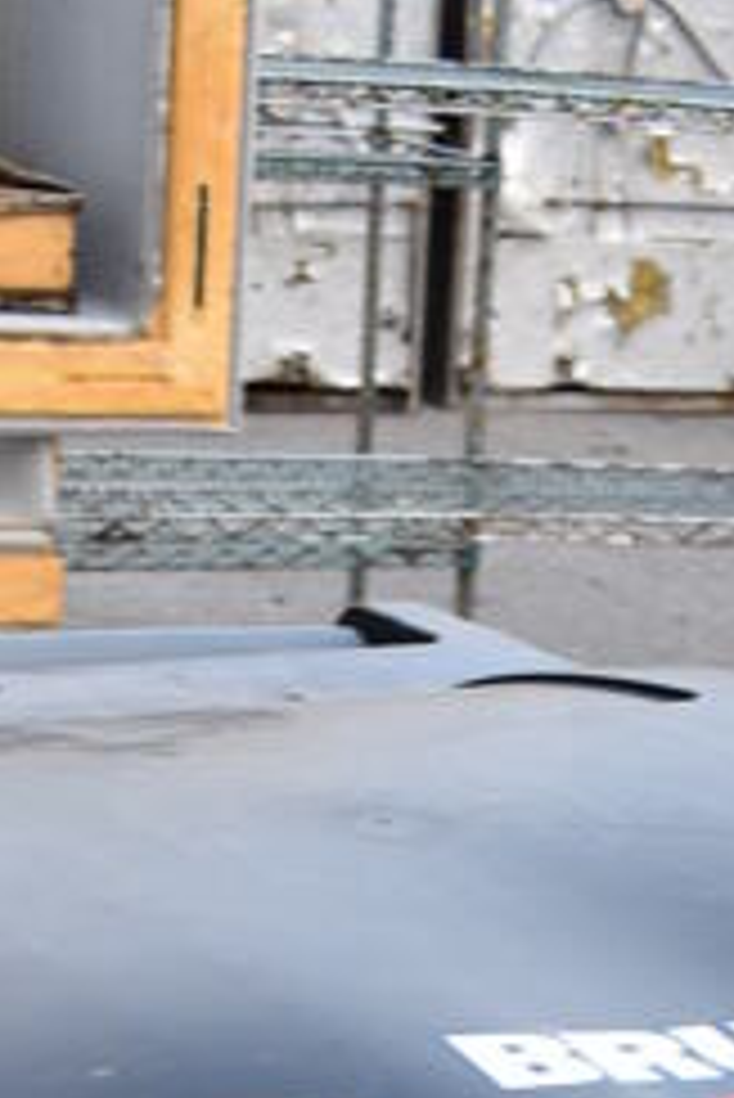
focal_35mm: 101
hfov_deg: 13.5
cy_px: 1978
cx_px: 504
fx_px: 3084
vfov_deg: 16.8
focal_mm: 18
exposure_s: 1/200
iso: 200
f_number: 6.3
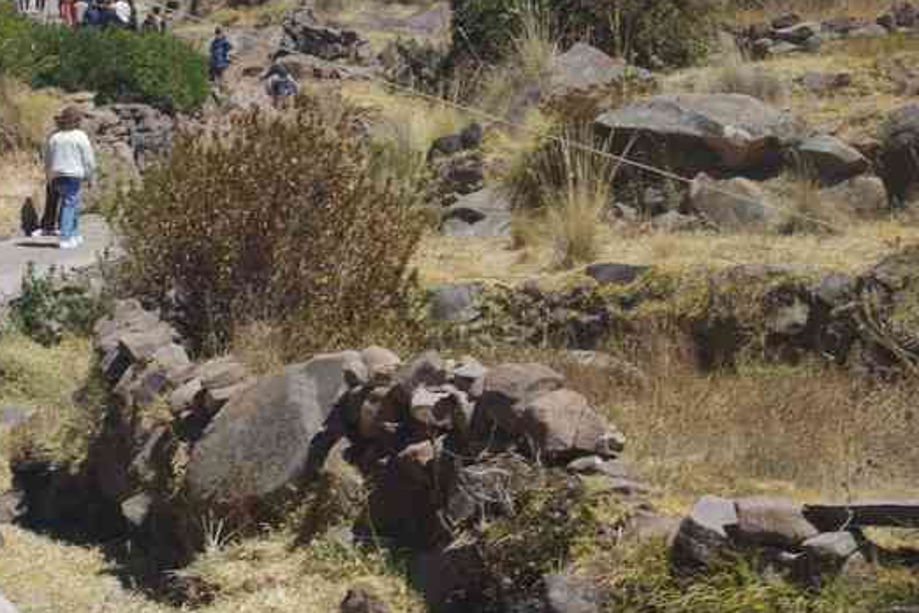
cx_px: 66
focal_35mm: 109
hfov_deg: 18.4
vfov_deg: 12.5
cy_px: 62
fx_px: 2782
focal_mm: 38
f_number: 11
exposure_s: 1/125
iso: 200
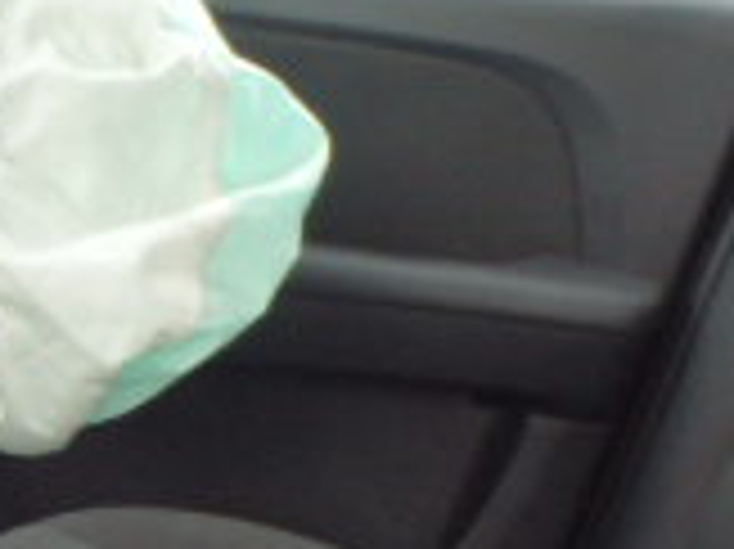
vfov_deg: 13.2
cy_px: 594
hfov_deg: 16.3
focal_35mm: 110
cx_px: -383
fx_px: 2331
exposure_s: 1/50
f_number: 3.9
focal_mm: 5
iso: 200
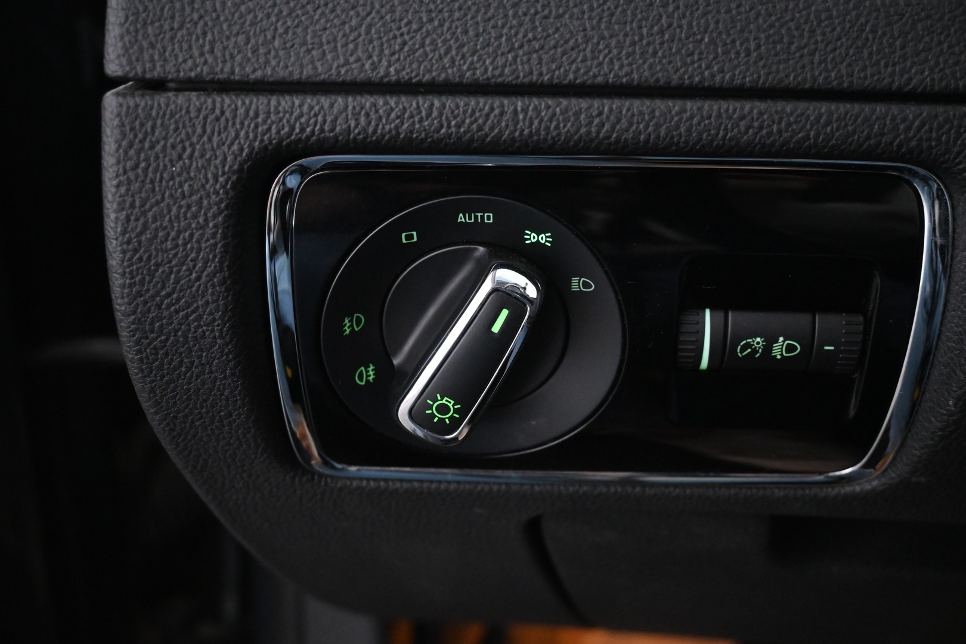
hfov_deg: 48.7
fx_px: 1067
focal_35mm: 40
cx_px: 483
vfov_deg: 33.6
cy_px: 322
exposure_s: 1/40
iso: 4500
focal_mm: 26.5
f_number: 4.5
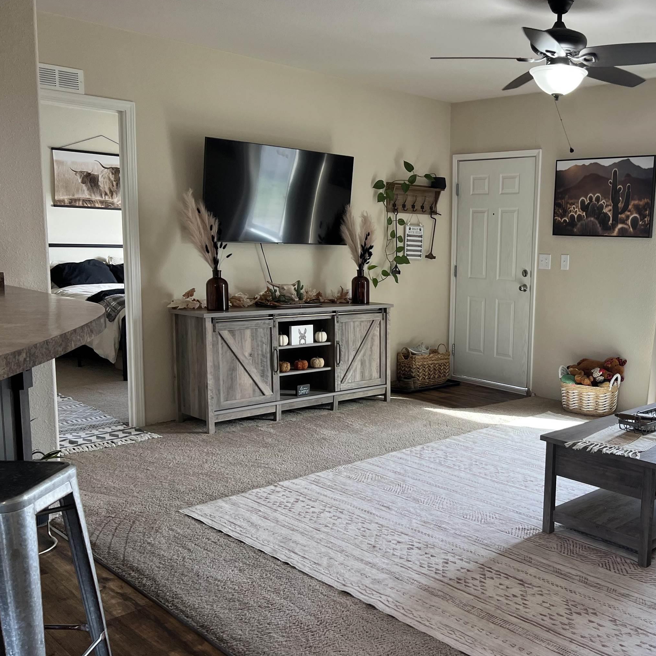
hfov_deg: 45.7
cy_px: 340
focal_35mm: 35
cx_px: 488
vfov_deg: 47.2
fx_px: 750
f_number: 1.5
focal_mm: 5.7
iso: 64
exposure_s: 1/120
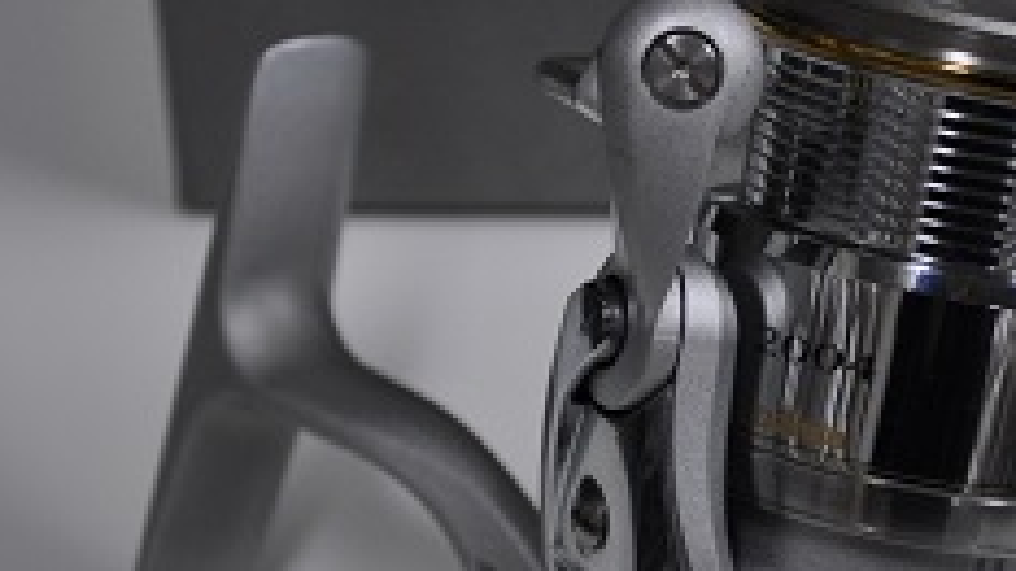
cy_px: 401
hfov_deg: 11.2
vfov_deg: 6.4
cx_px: 772
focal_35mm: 191
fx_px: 5145
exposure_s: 1/60
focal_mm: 44
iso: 450
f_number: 5.3
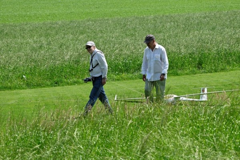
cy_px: 80
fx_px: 1400
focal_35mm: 210
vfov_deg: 6.5
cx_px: 120
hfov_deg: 9.8
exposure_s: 1/800
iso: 320
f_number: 8
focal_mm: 140
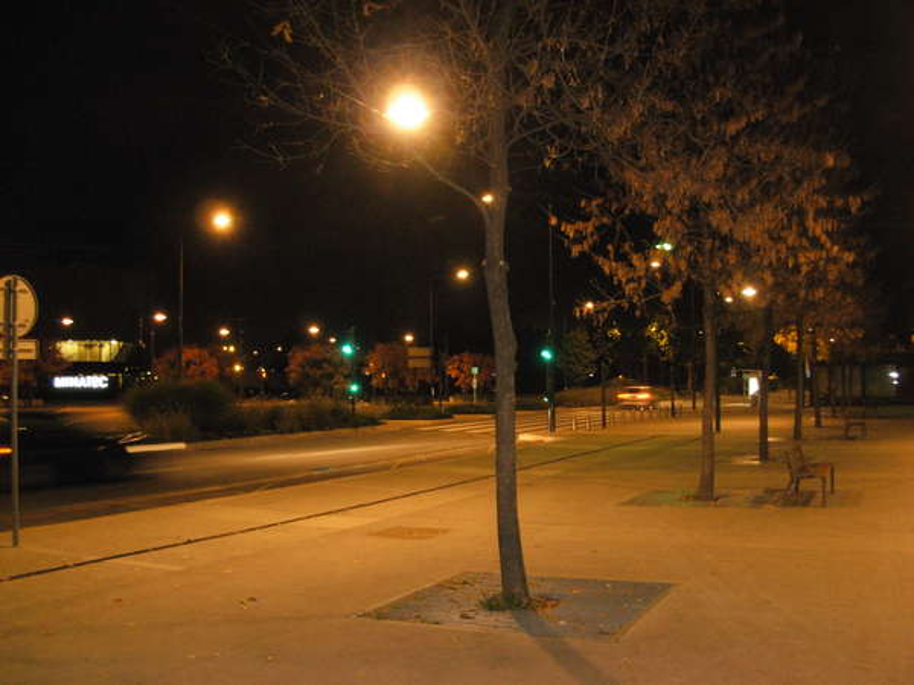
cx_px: 457
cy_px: 342
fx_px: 1003
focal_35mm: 38
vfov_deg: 37.7
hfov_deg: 49.0
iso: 400
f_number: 2.9
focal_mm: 6.3
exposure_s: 1/6.1
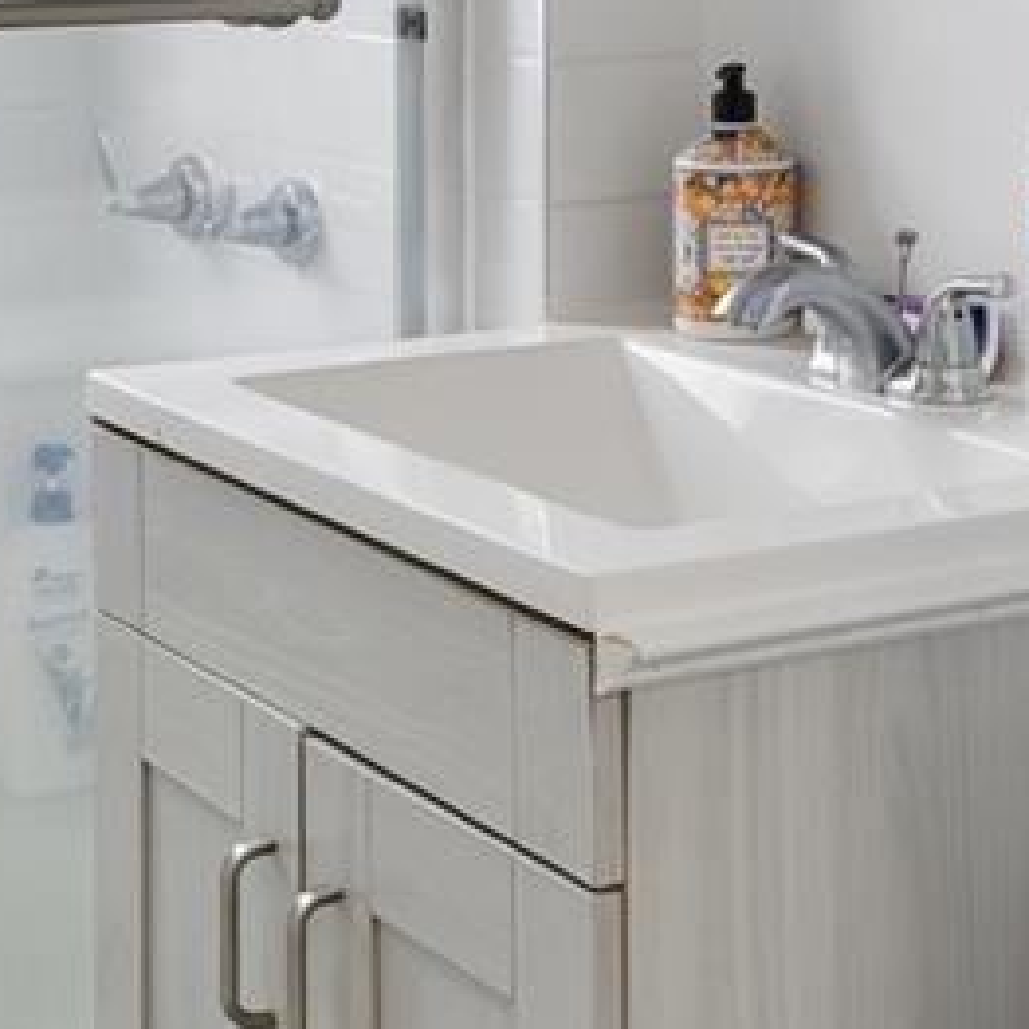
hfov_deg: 18.7
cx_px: 569
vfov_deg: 17.7
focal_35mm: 93
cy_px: -230
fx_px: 3128
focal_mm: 14
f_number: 9
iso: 125
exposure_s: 1/4
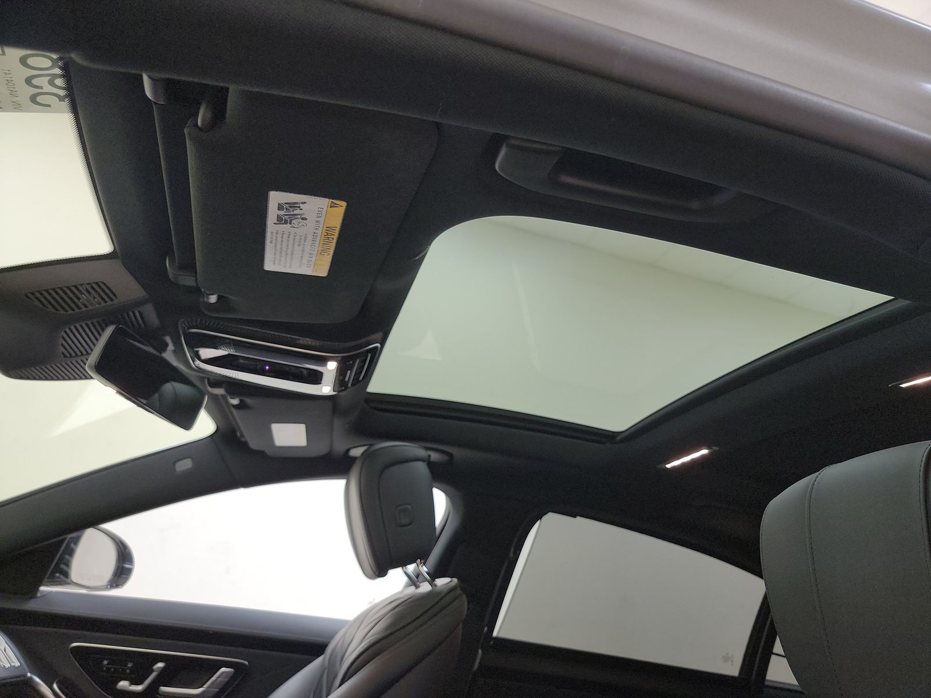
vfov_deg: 56.8
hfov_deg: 71.6
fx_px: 645
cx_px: 466
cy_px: 349
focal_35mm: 24
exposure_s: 1/59
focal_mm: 6.7
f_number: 1.8
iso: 157
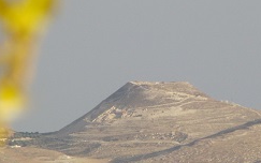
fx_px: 5443
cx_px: 153
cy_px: 105
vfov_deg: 1.7
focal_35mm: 765
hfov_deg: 2.7
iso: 200
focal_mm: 64.7
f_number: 7.5
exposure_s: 1/400
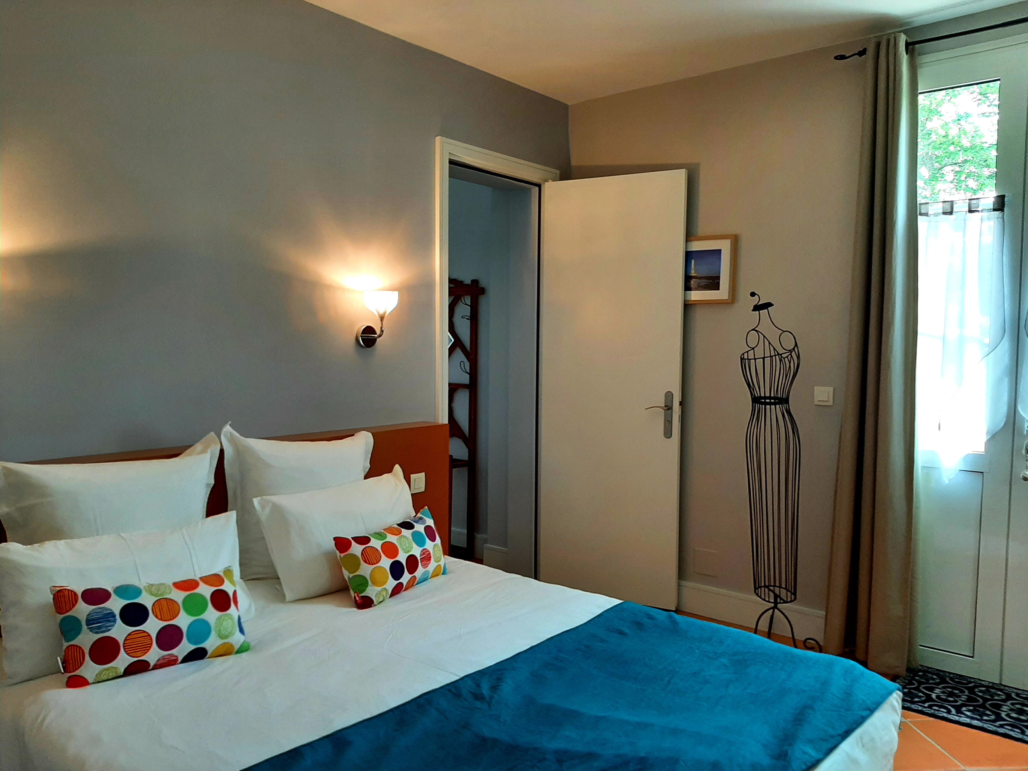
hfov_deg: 67.3
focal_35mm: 26
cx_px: 514
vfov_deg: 53.1
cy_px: 386
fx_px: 772
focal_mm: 3.93
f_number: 1.7
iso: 80
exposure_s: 1/50
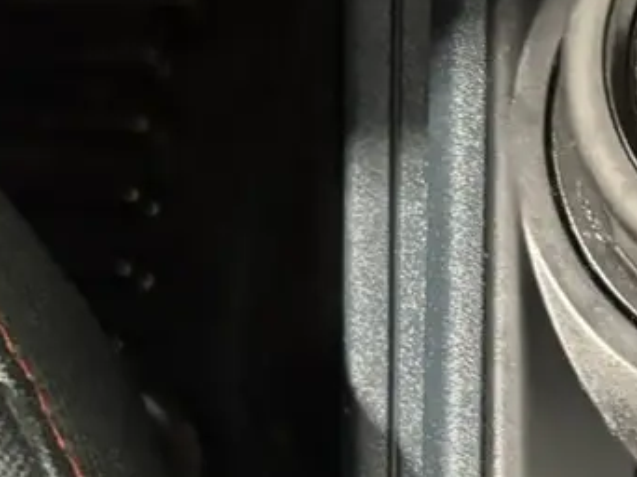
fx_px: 2685
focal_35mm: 146
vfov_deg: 9.8
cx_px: 1037
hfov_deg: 12.6
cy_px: 710
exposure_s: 1/29
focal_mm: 5.96
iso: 640
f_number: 1.6
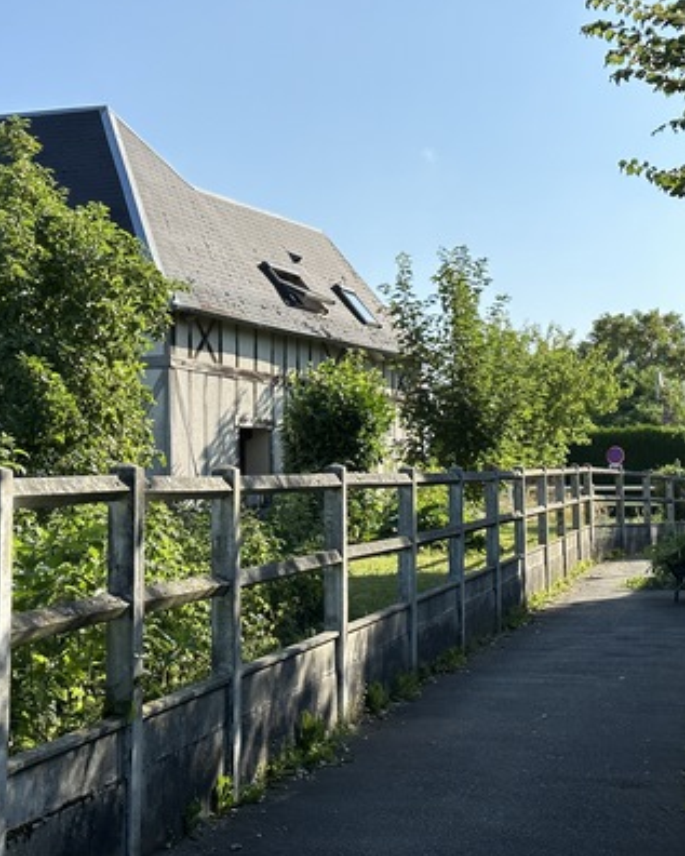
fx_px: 1799
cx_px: 331
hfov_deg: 21.6
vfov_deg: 26.8
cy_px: 426
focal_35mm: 71
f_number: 1.78
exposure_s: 1/3058
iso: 64
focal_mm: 6.86
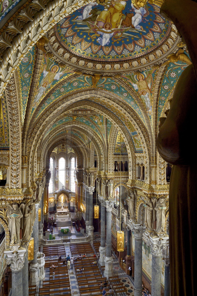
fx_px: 197
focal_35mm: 24
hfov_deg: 53.1
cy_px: 148
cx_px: 98
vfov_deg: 73.8
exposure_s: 1/10
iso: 800
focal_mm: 24
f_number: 7.1
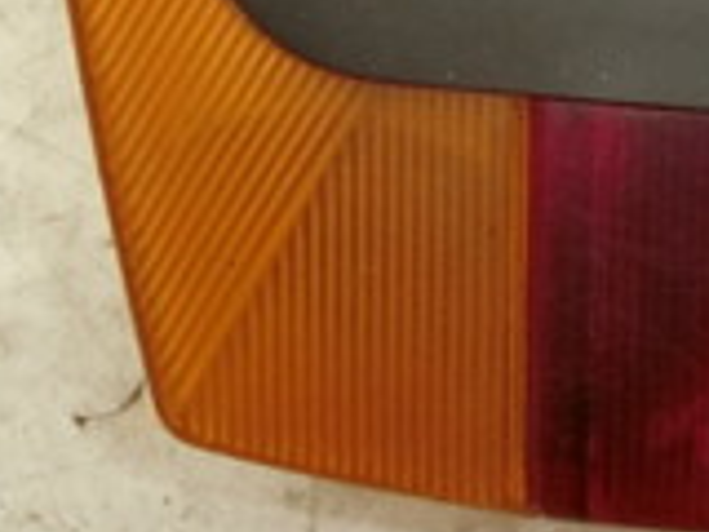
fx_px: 1966
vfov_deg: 15.0
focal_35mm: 96
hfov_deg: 17.8
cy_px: -64
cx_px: 1134
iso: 320
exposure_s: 1/60
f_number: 3.5
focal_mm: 4.5
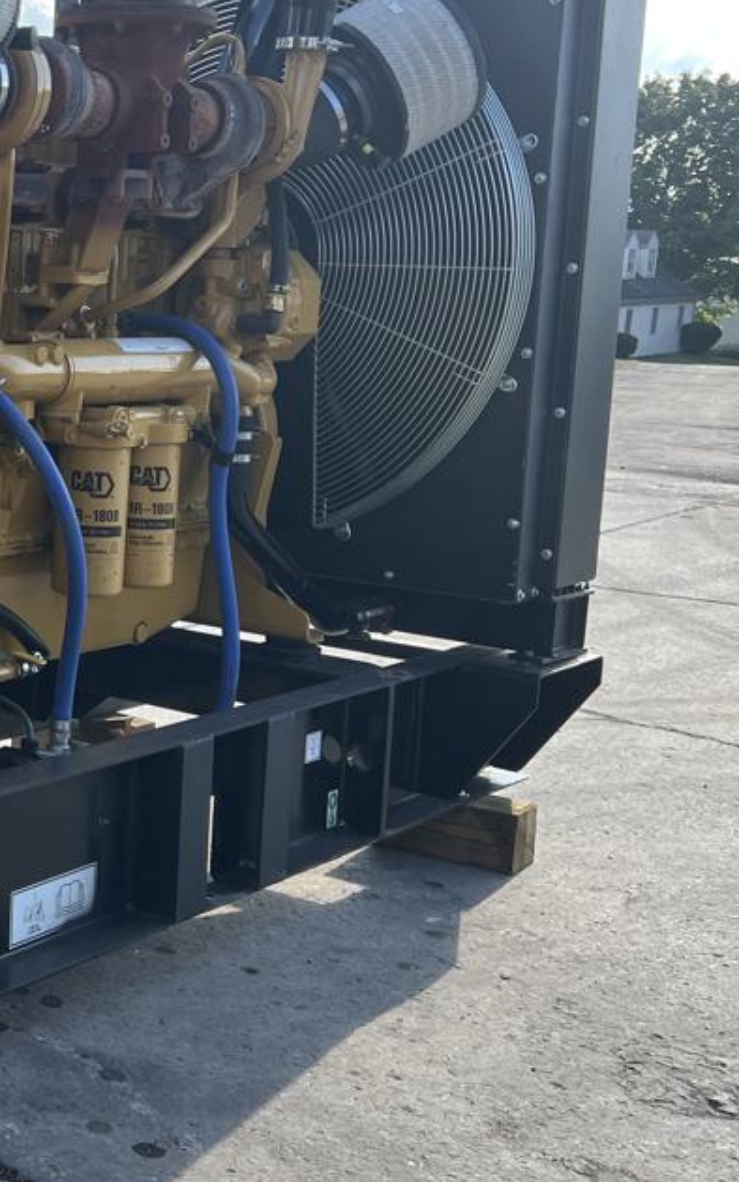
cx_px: -210
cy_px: 508
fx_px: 1804
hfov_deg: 21.1
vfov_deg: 36.2
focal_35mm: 56
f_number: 1.5
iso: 50
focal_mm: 5.7
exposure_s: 1/1079
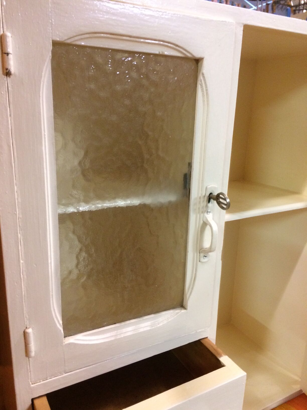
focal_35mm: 29
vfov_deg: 61.7
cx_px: 154
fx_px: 343
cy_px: 205
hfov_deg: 48.2
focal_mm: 4.15
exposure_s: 1/20
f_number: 2.2
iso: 250
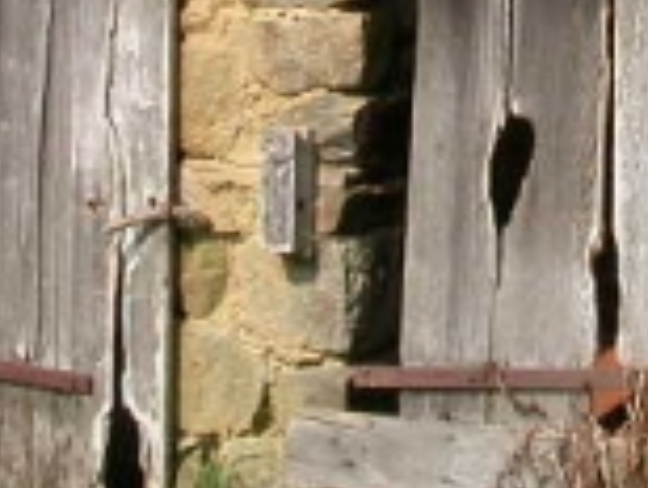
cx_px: 572
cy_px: -177
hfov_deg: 11.7
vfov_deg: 8.7
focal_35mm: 168
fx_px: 3150
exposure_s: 1/297
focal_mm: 7.85
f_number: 7.5
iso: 100
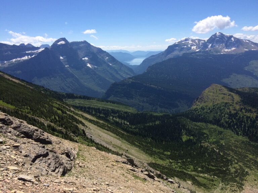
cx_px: 129
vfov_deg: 48.2
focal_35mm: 29
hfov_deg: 61.7
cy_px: 96
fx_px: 216
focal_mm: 4.15
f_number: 2.2
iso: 32
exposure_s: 1/2933
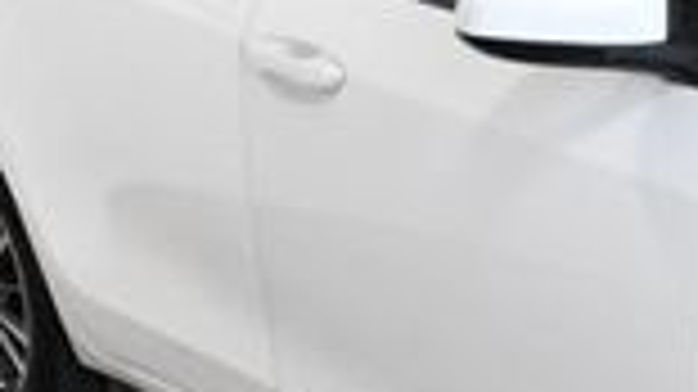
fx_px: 2645
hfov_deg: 14.0
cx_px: 1067
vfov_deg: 8.4
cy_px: 374
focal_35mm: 143
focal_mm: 22
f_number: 10
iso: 2500
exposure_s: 1/400
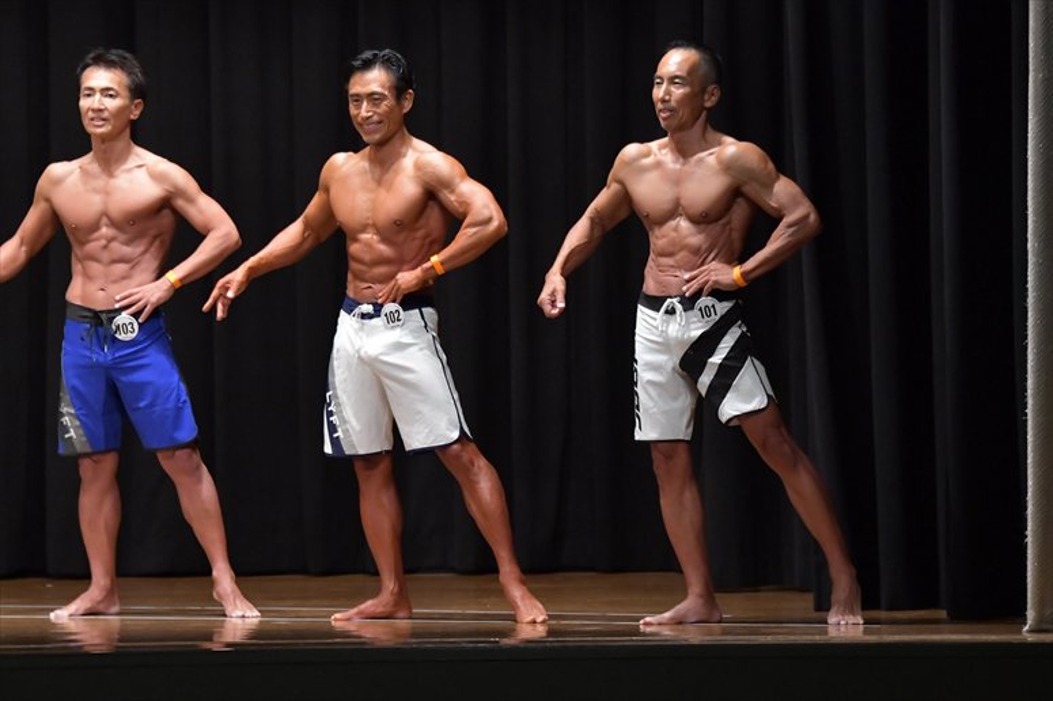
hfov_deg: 10.2
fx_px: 5906
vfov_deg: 6.8
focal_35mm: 202
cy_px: 350
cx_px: 526
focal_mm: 135
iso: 6400
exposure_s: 1/400
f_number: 5.6
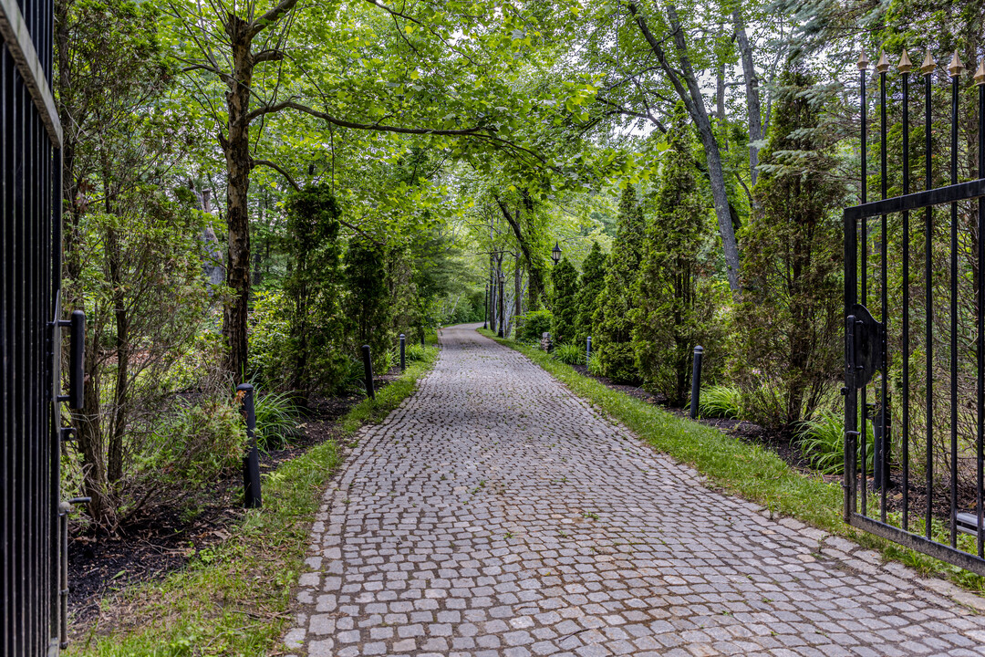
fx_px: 657
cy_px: 328
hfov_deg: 73.7
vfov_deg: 53.1
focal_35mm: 24
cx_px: 492
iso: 200
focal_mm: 24
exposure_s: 1/80
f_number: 4.5
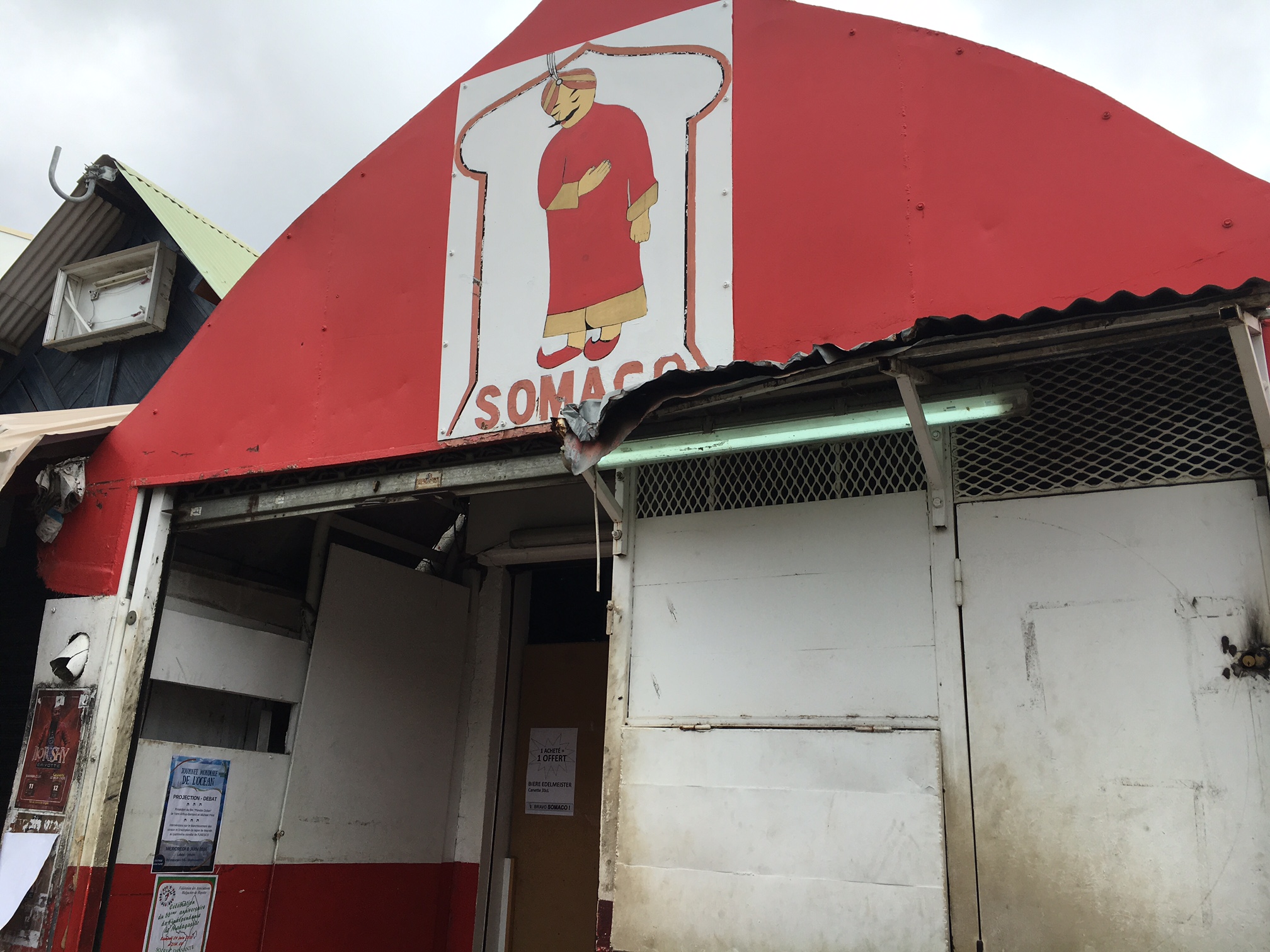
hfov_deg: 61.7
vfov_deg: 48.2
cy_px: 476
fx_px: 1064
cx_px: 635
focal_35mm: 29
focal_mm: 4.15
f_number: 2.2
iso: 25
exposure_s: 1/818
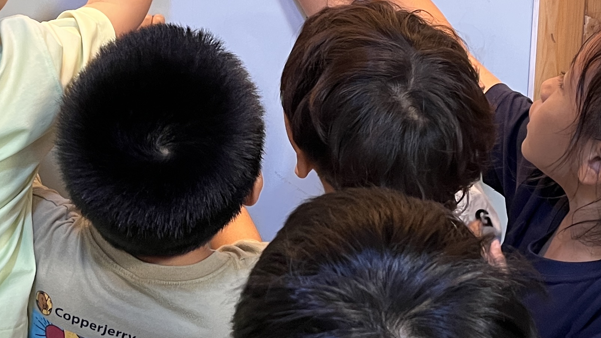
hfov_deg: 29.6
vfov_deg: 16.9
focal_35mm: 71
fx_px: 1131
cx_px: 222
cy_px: 105
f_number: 1.6
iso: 160
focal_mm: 5.1
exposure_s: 1/60
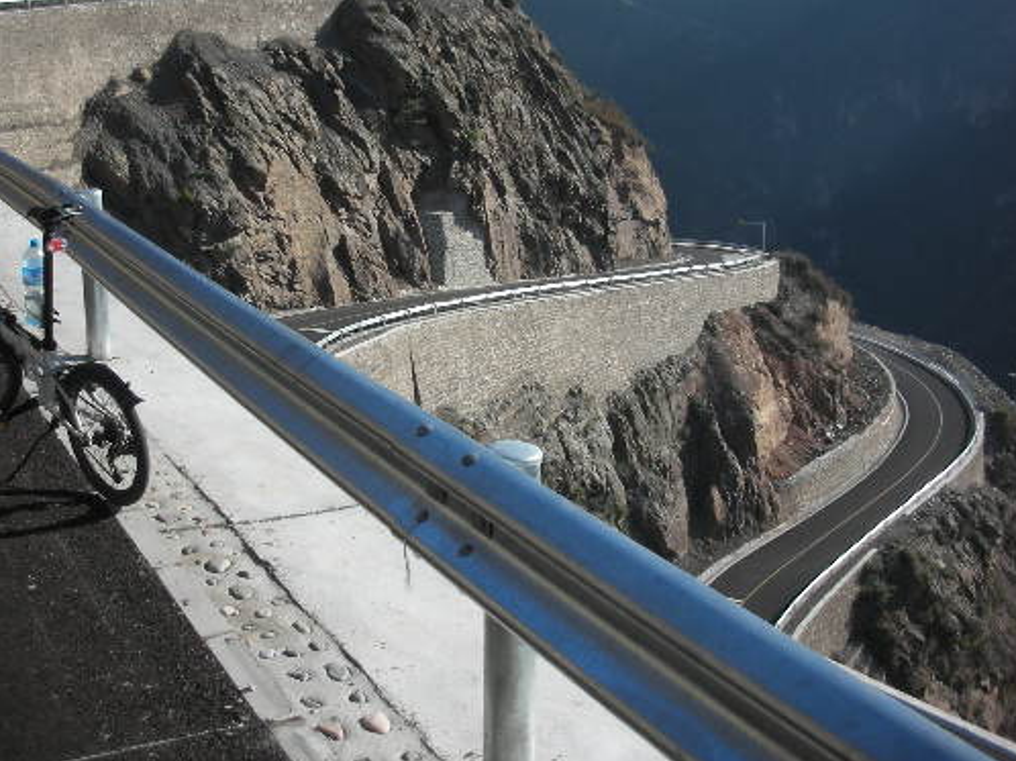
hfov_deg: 41.8
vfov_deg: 32.1
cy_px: 308
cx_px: 388
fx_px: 1320
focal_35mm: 45
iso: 50
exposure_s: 1/70
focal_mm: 5.8
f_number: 8.5
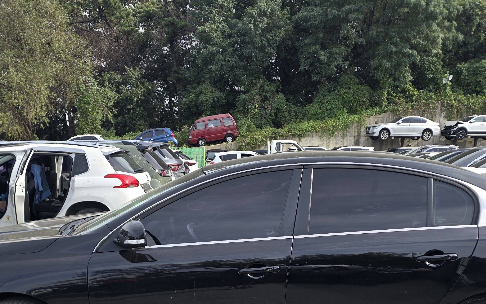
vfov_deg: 29.0
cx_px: 257
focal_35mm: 42
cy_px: 288
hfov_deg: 47.2
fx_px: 556
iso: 12
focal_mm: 6.3
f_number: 1.7
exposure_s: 1/291
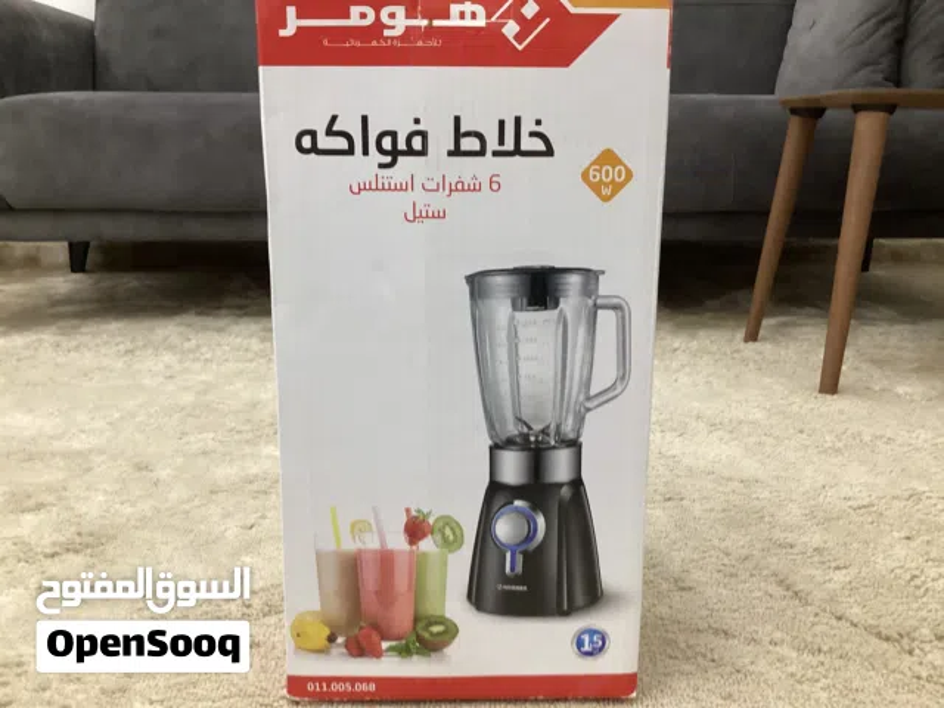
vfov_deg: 45.4
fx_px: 845
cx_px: 472
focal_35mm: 31
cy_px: 354
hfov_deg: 58.4
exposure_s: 1/33
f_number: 2.4
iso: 320
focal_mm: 3.3
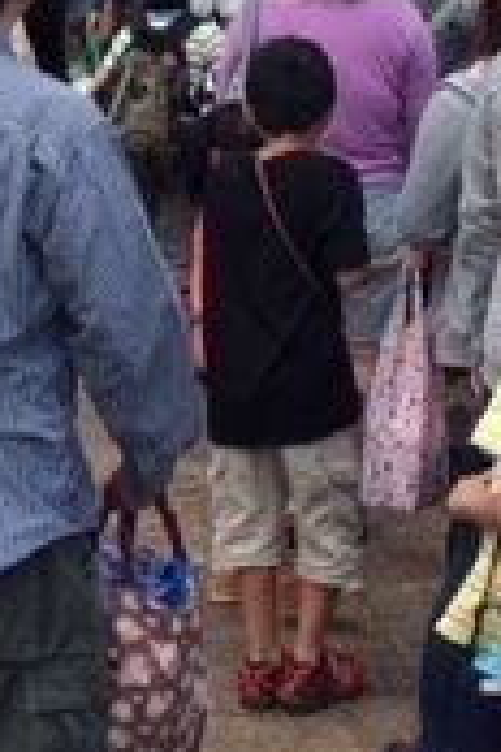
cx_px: -52
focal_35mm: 115
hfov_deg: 11.7
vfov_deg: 17.6
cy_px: 91
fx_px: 2400
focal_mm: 4.12
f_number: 2.2
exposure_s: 1/1414
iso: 32
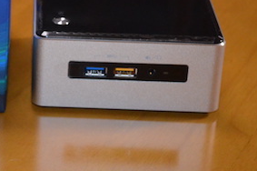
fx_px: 1112
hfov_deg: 13.0
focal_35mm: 156
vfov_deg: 8.8
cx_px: -6
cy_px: 36
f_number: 5.3
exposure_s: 1/60
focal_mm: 46
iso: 3200
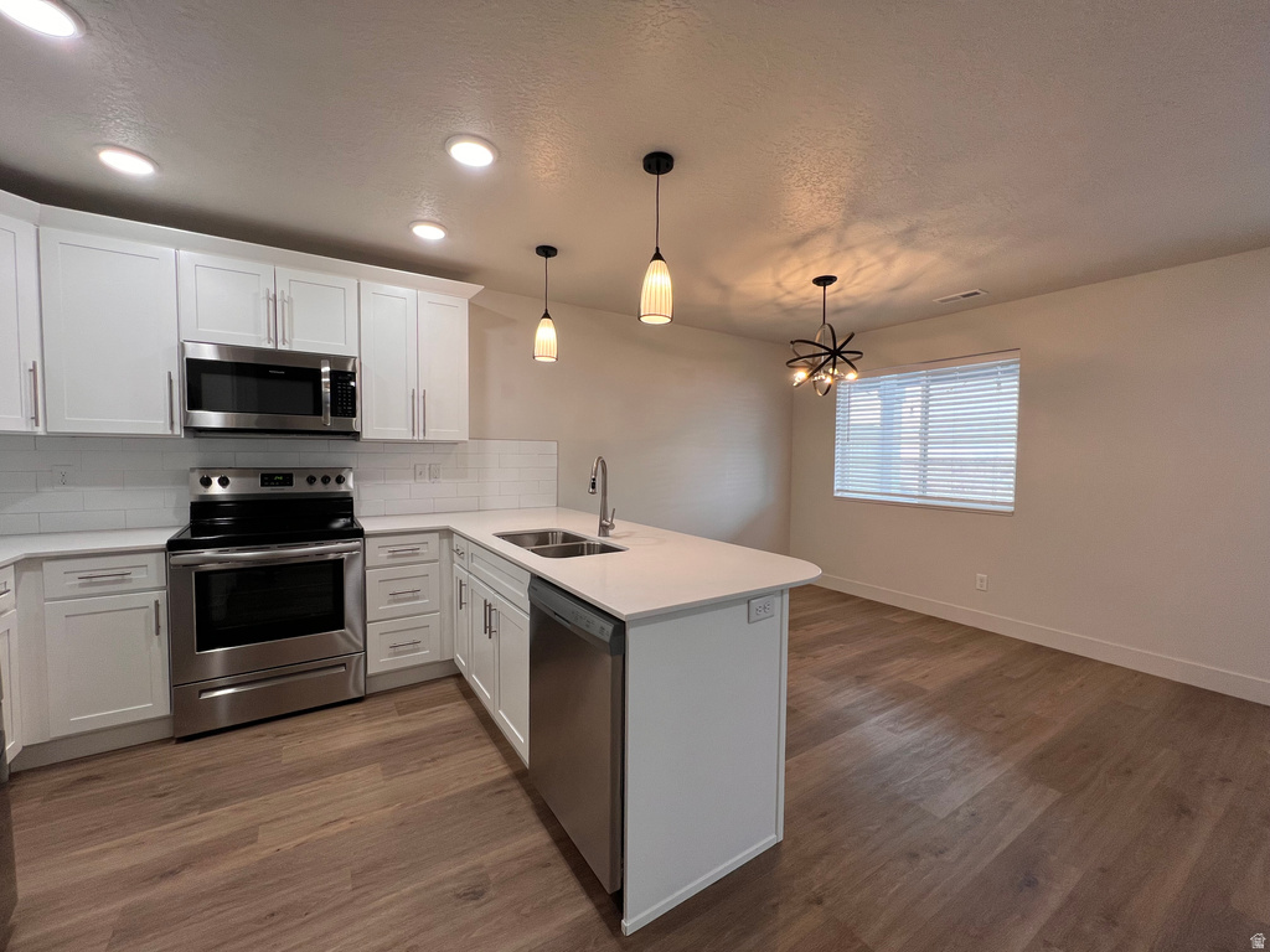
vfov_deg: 89.9
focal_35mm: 13
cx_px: 635
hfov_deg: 106.2
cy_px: 476
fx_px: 477
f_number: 1.8
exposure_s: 1/120
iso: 100
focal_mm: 1.57
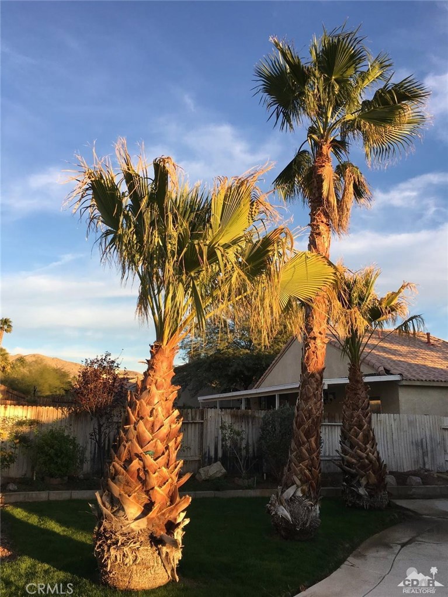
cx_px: 224
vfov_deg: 61.6
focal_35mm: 29
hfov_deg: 48.2
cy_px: 298
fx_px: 500
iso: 25
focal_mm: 4.15
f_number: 2.2
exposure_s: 1/450
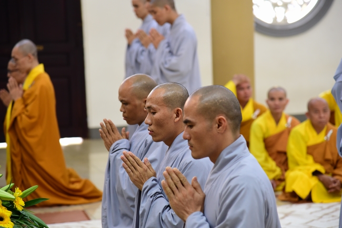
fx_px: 1140
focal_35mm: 120
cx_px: 171
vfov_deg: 11.4
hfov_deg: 17.1
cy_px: 114
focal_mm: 120
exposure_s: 1/40
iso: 1600
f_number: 4.5
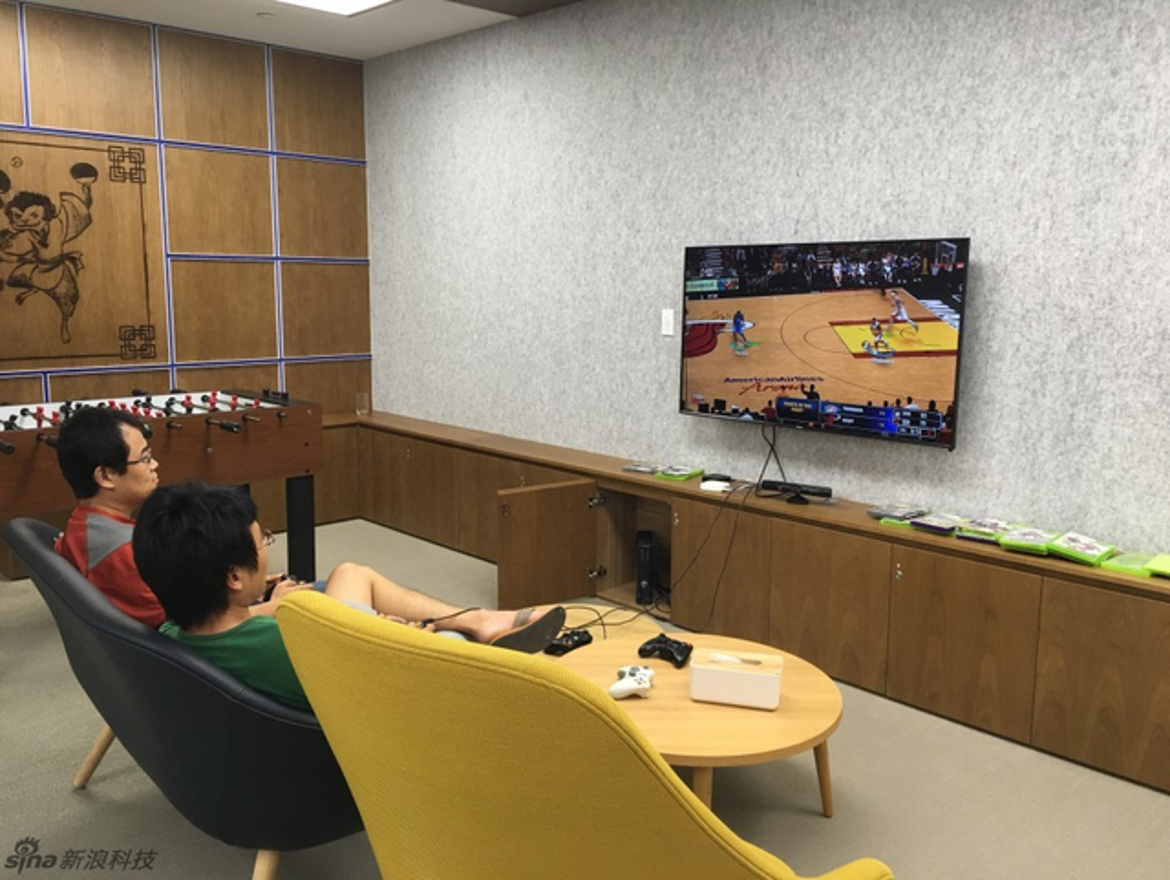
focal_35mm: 29
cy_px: 440
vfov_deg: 48.3
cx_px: 585
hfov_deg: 61.6
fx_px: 981
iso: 50
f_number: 2.2
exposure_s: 1/33
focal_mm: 4.15
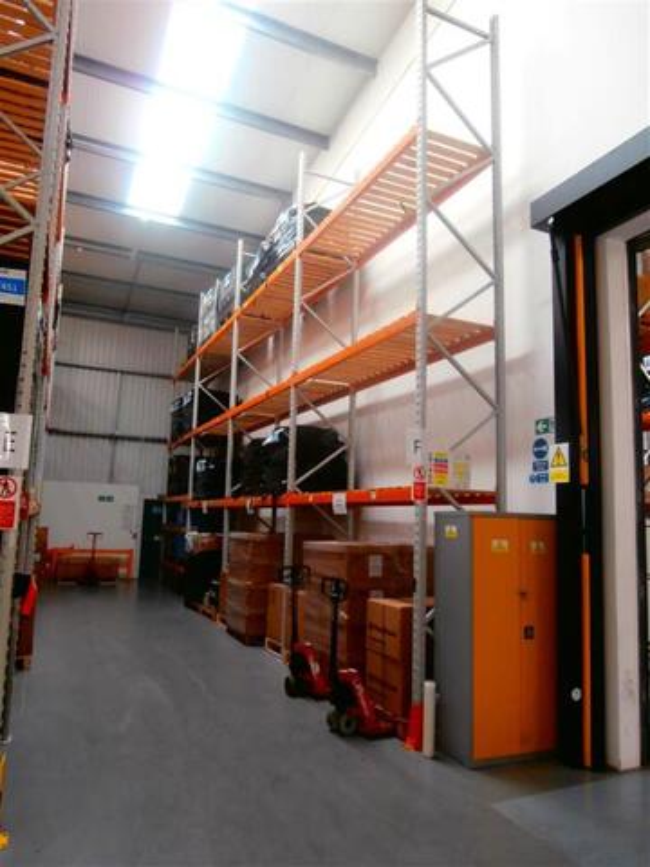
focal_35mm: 24
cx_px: 325
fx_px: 601
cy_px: 434
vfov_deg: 71.6
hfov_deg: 56.8
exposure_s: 1/25
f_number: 3
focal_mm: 4.2
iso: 200
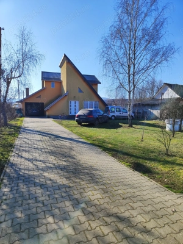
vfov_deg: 73.9
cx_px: 92
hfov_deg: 58.9
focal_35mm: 23
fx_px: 162
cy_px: 122
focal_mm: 5.59
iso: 50
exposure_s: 1/873
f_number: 1.88
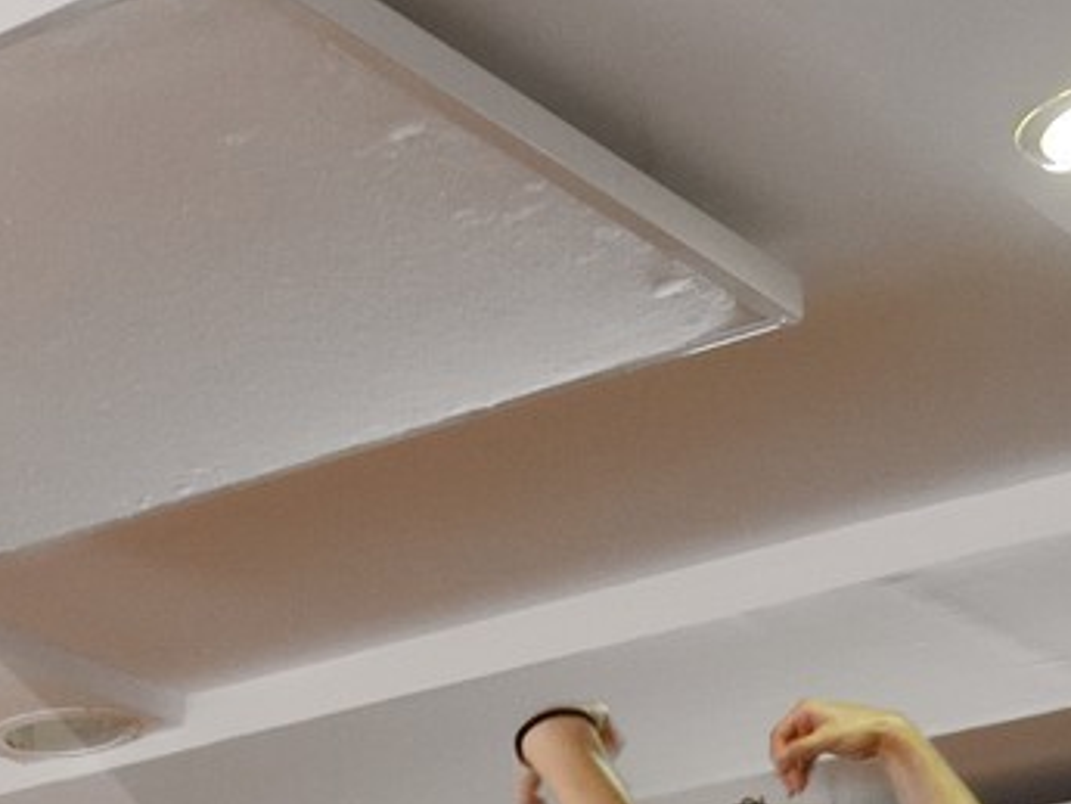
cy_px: 1627
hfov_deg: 15.7
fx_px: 3312
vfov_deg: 12.2
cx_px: -854
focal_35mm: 107
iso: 1600
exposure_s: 1/60
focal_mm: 24
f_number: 5
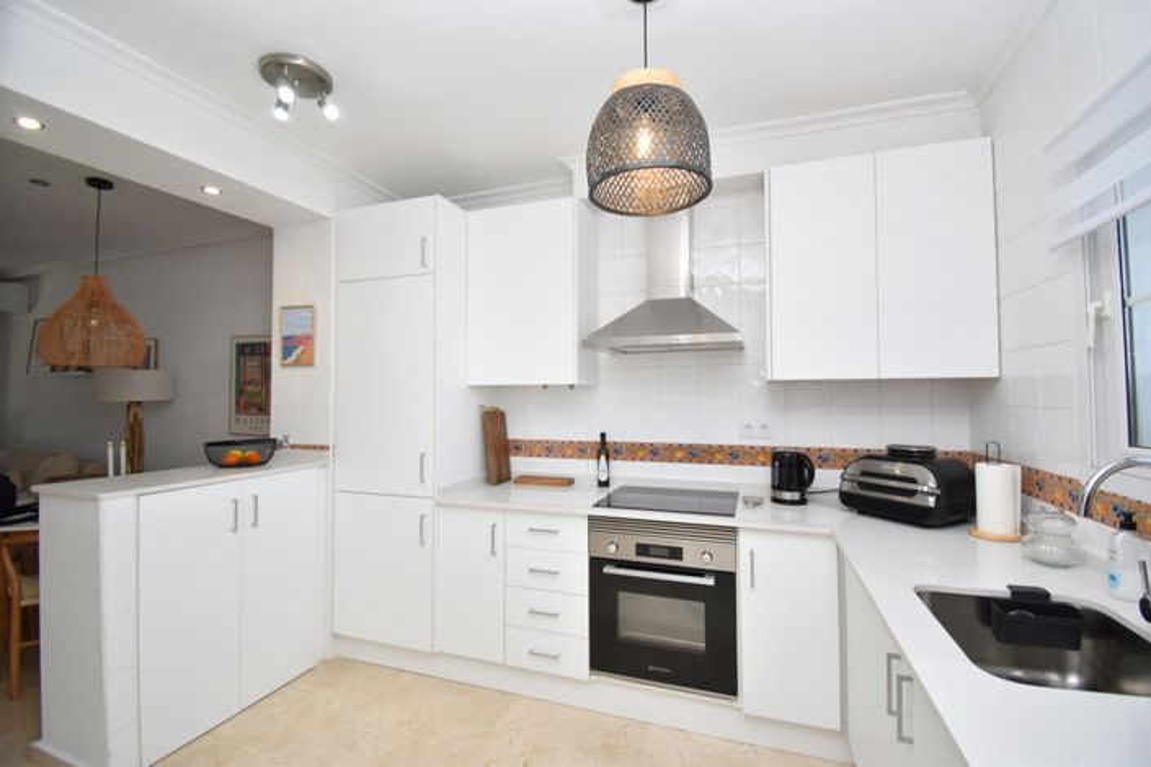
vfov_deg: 77.3
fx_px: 480
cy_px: 384
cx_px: 576
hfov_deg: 100.4
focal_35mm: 15
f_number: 4.5
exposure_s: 1/250
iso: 560
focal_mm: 10
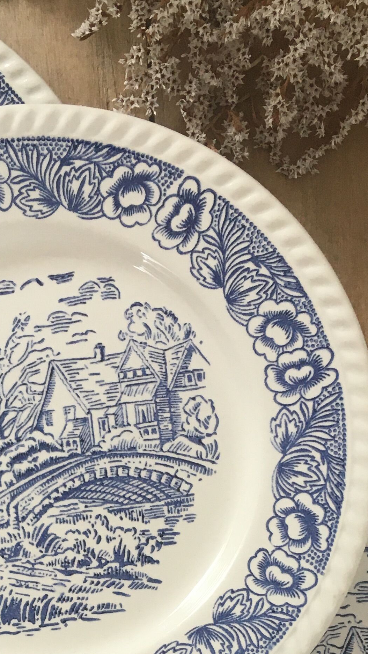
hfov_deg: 17.5
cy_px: 631
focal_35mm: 68
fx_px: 1179
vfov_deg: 29.3
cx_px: 54
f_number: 2.2
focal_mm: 4.15
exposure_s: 1/33
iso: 40
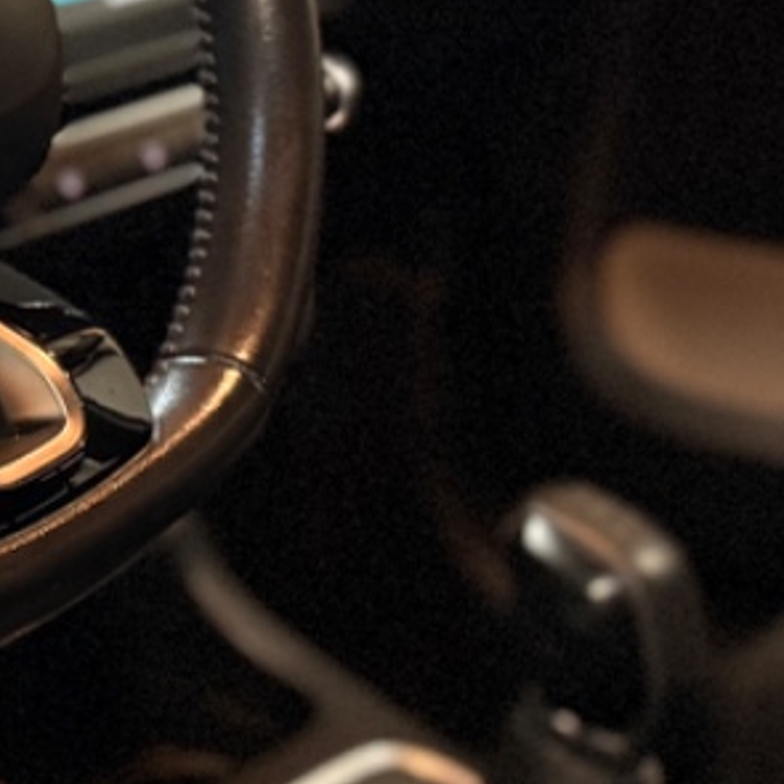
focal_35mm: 115
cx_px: -351
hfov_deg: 14.3
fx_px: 2947
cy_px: 72
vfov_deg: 15.0
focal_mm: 6.76
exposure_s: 1/33
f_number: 1.78
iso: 1000
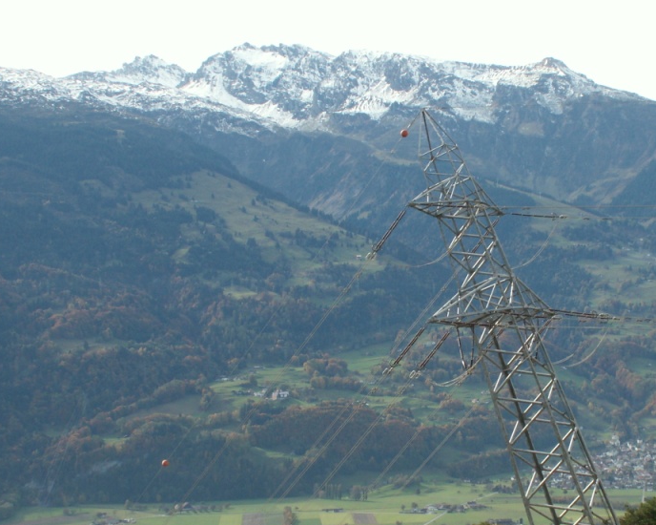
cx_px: 460
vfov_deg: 19.9
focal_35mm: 77
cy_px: 326
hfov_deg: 24.6
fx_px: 1495
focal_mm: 8.79
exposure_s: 1/100
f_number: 7.1
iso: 50
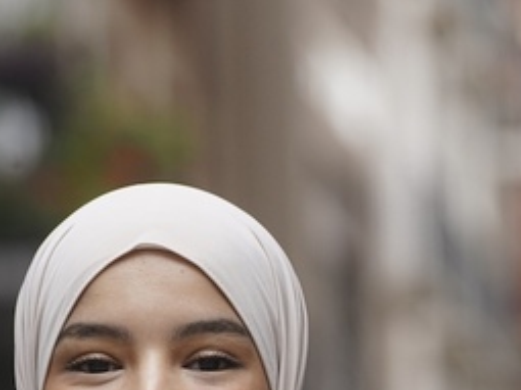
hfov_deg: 3.8
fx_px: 7778
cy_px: 490
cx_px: 300
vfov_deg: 2.9
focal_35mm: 517
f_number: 5.6
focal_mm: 189
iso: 1000
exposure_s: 1/400
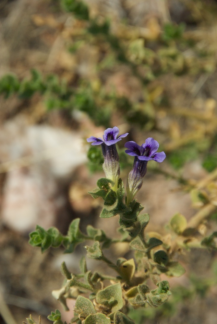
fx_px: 2706
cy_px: 162
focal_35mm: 300
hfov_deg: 4.6
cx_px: 108
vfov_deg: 6.9
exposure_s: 1/400
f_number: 13
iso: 320
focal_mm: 200
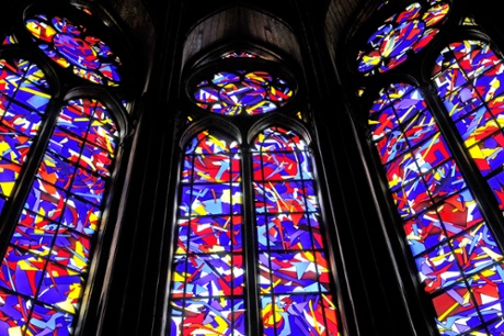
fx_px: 630
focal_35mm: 45
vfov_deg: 29.8
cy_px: 168
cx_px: 252
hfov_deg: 43.6
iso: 200
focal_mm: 30
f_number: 5.6
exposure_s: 1/60
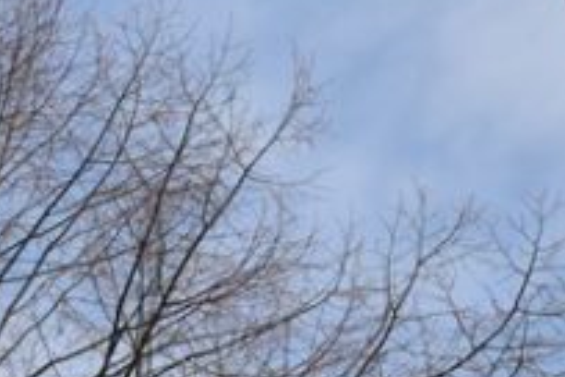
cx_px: -476
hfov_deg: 10.1
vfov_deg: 7.1
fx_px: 3013
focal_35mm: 192
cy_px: 543
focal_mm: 34
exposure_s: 1/2000
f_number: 7.1
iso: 400
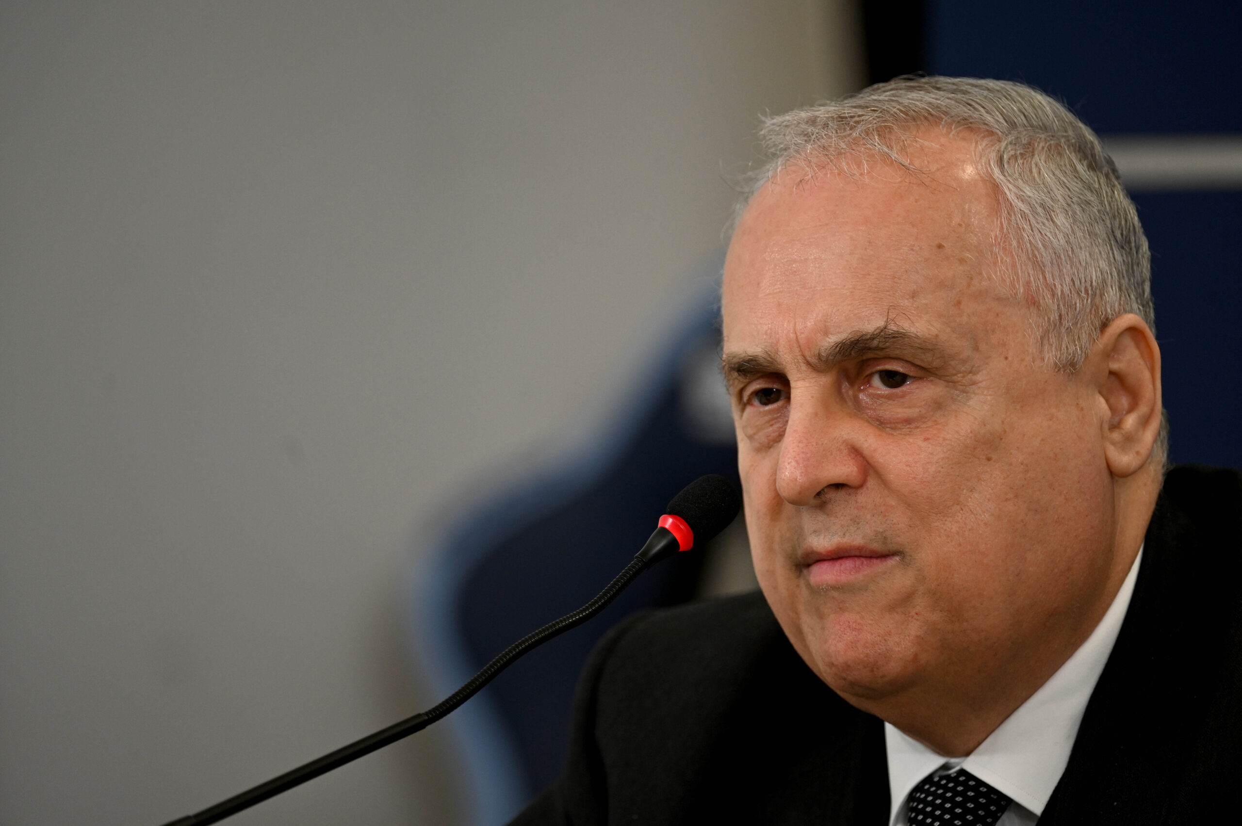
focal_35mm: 360
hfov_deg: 5.7
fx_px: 12411
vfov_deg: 3.8
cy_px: 413
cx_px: 621
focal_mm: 360
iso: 800
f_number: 4.5
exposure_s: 1/200
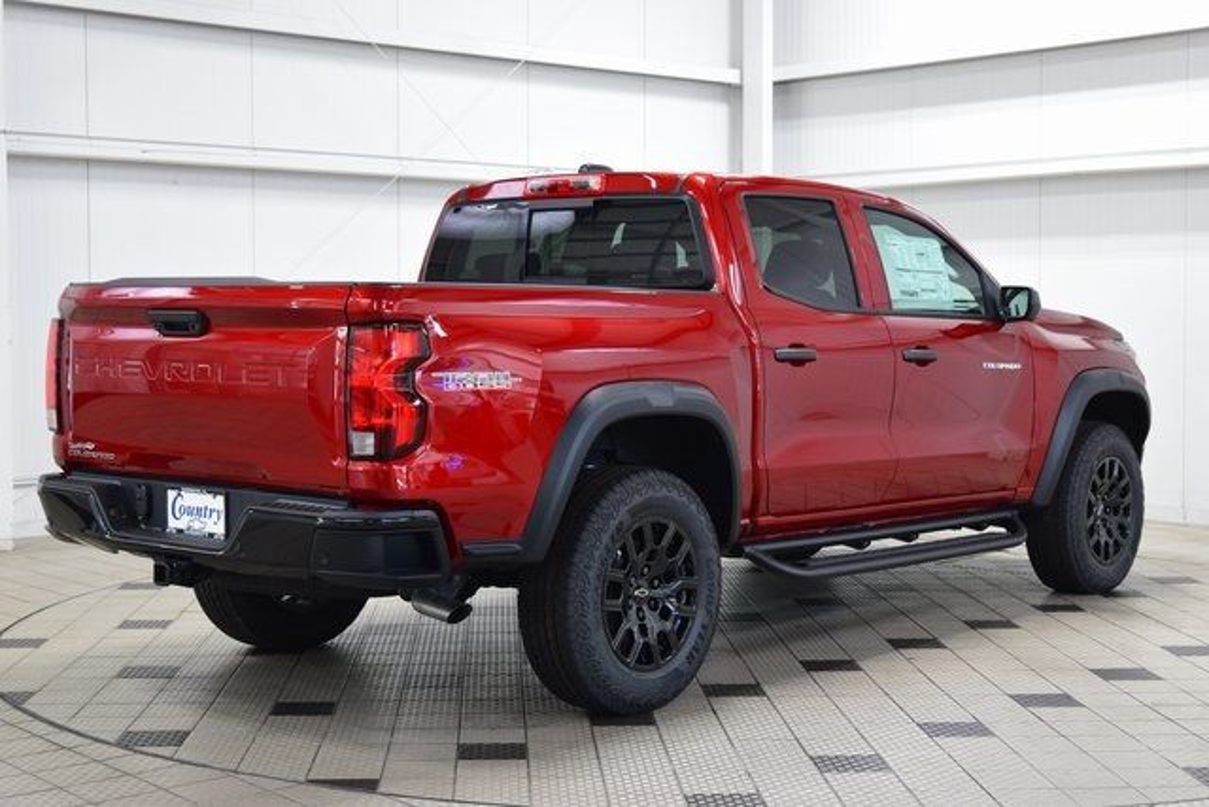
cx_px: 604
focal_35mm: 54
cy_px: 404
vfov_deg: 25.1
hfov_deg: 36.9
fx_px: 1814
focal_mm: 36
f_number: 6.3
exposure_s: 1/15
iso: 640
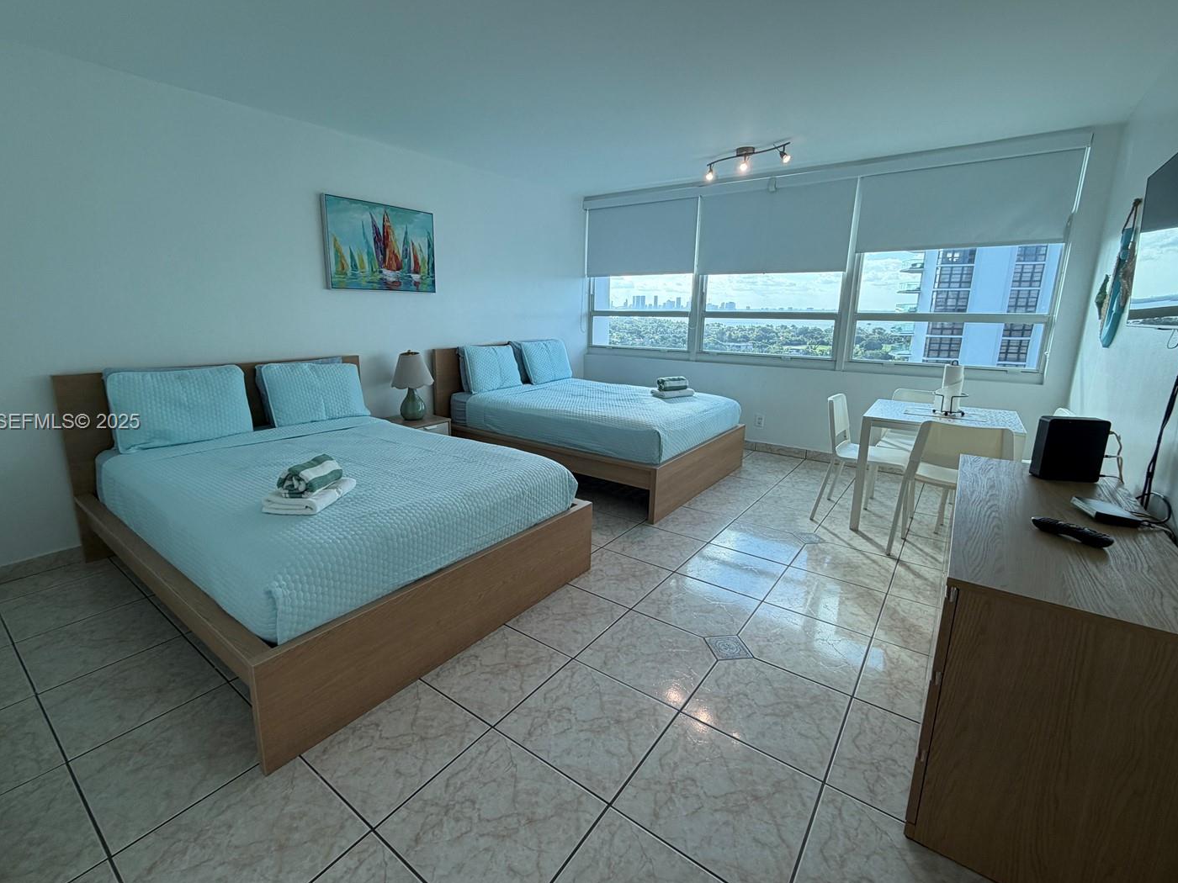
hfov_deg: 94.4
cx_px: 551
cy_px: 423
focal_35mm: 16
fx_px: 544
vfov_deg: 78.1
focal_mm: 2.22
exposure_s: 1/136
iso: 50
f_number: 2.2
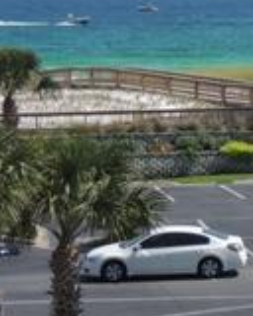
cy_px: 77
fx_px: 1750
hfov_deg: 8.0
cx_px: 459
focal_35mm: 187
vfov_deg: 10.3
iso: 100
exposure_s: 1/1250
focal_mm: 7.1
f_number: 3.3
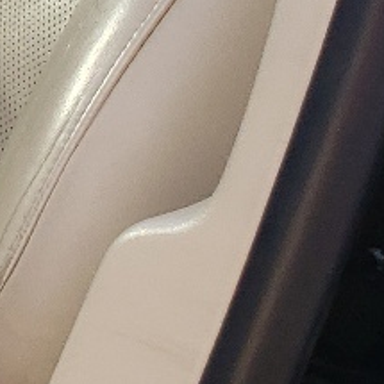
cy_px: -21
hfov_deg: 7.8
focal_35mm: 171
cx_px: -997
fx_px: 2146
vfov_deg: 10.1
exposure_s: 1/455
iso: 50
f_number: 1.5
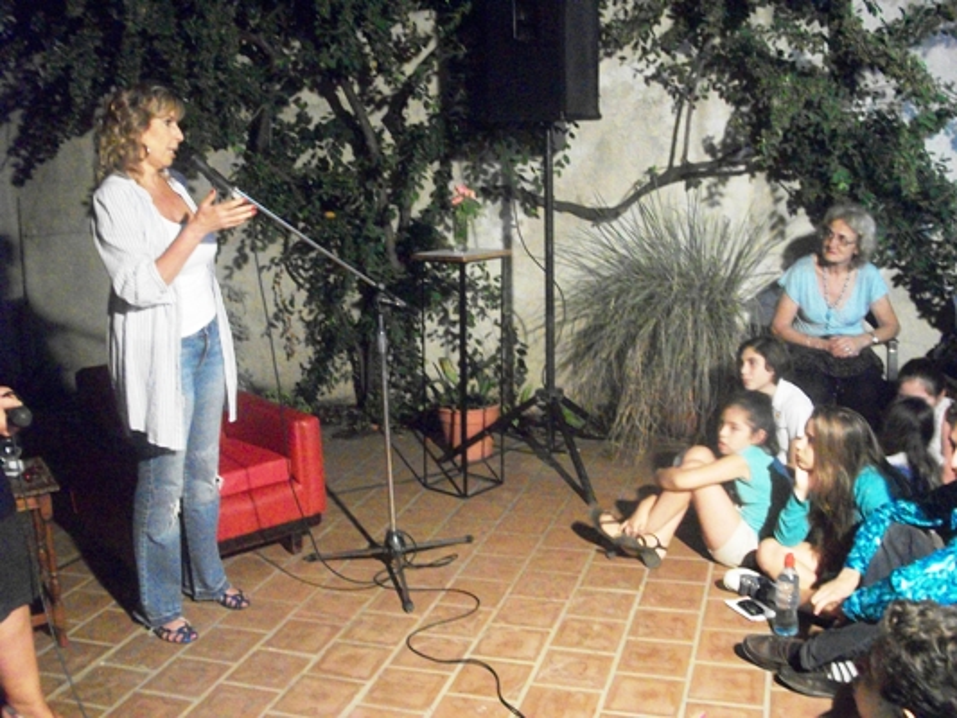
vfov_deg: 44.2
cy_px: 359
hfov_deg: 56.8
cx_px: 478
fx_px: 885
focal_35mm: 32
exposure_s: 1/8
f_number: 2.9
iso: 640
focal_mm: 5.7
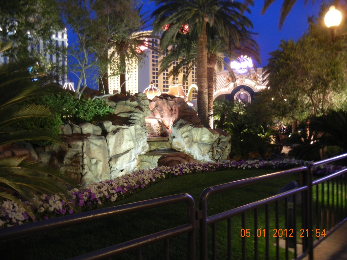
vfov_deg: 46.8
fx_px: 301
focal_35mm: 30
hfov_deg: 60.0
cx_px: 174
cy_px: 130
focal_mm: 5.4
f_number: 3.5
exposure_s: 1/1.9
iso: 200
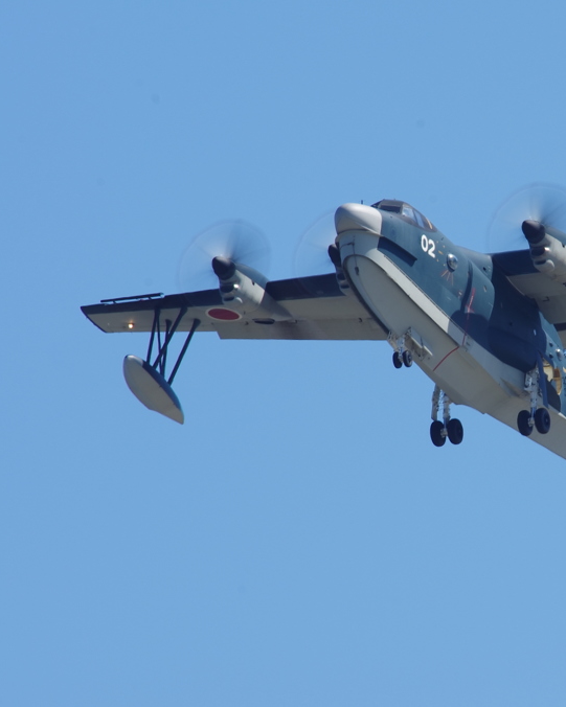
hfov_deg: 1.5
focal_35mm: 1064
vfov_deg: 1.8
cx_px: 526
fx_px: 22274
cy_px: 354
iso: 100
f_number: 16
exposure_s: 1/100
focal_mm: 500
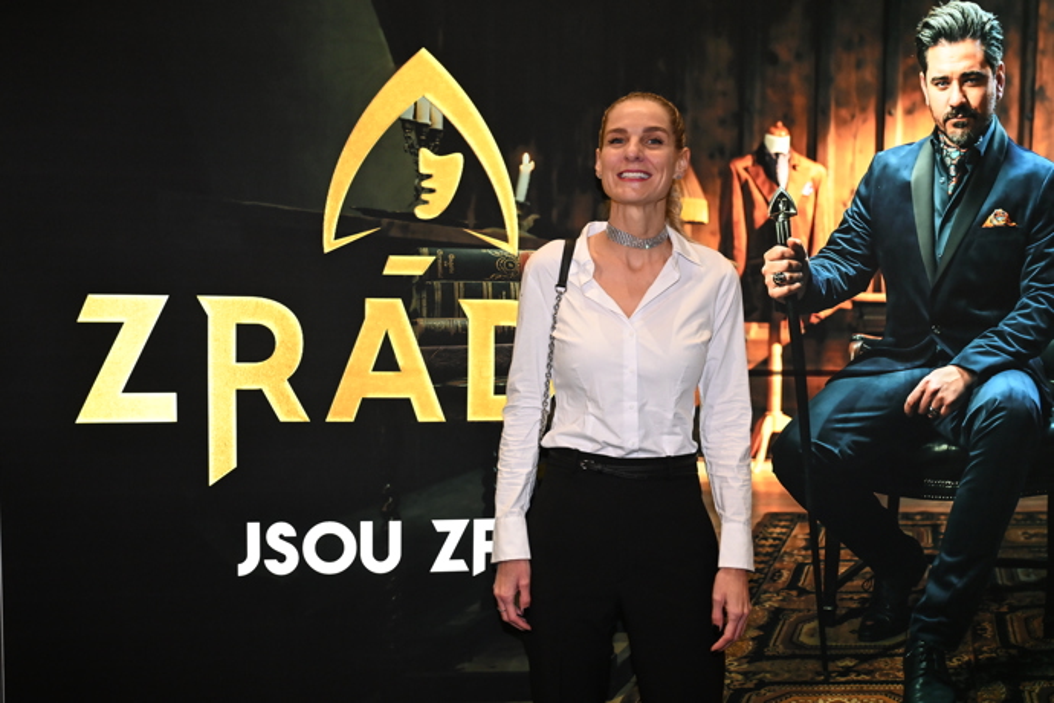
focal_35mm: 38
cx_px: 527
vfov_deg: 35.1
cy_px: 352
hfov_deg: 50.7
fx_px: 1112
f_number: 5
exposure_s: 1/125
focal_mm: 38
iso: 2500
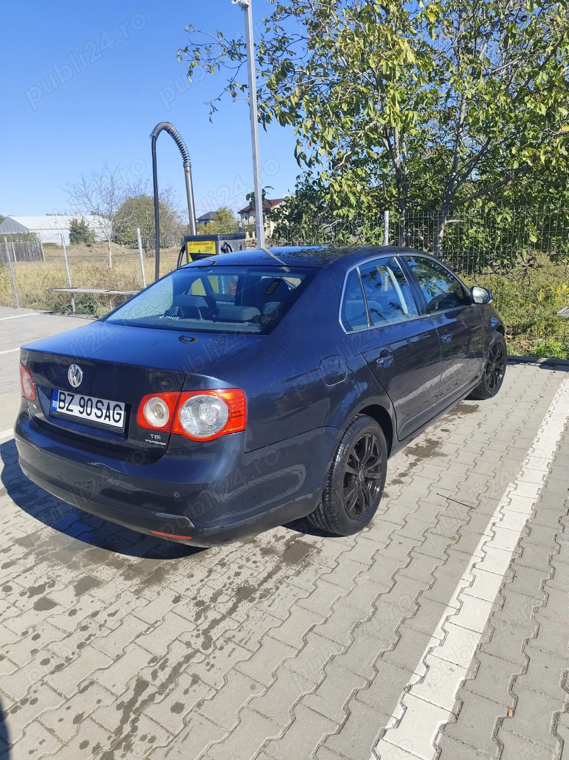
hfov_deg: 58.9
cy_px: 380
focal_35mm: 23
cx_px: 284
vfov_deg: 73.9
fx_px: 504
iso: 50
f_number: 1.65
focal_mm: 6.19
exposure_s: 1/982
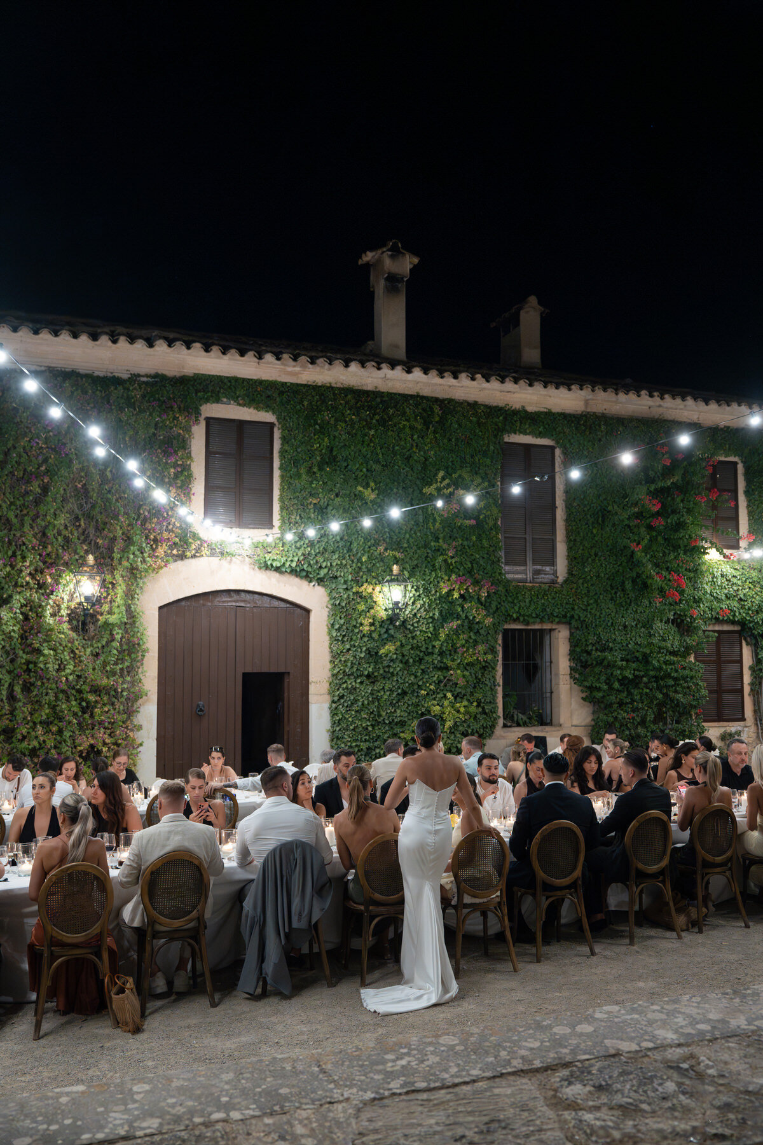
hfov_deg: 42.3
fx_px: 985
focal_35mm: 31
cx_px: 382
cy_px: 572
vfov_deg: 60.3
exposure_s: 1/250
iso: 4000
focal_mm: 31
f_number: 2.8
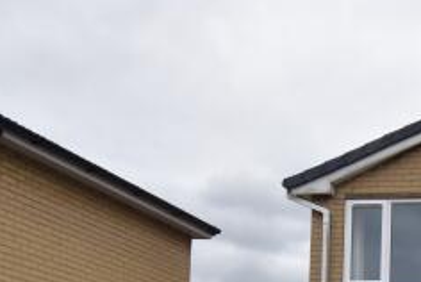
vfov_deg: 18.6
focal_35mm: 65
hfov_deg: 25.1
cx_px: 596
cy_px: 420
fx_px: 761
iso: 100
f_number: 3.5
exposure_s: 1/1000
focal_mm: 10
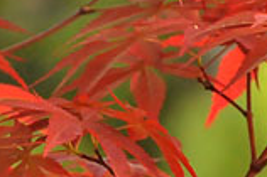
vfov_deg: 1.7
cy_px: 58
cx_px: 184
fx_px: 5909
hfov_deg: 2.6
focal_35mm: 798
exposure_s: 1/60
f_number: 5.6
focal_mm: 105
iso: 2800
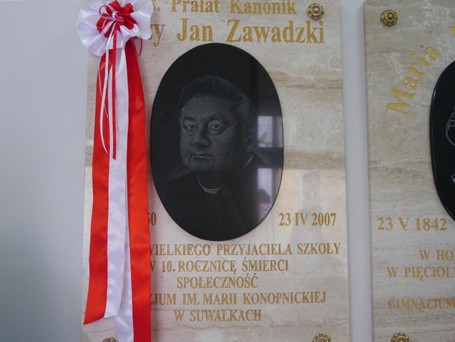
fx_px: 552
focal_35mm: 42
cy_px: 171
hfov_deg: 44.8
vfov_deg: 34.4
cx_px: 228
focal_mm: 21
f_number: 4.3
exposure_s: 1/60
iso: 500
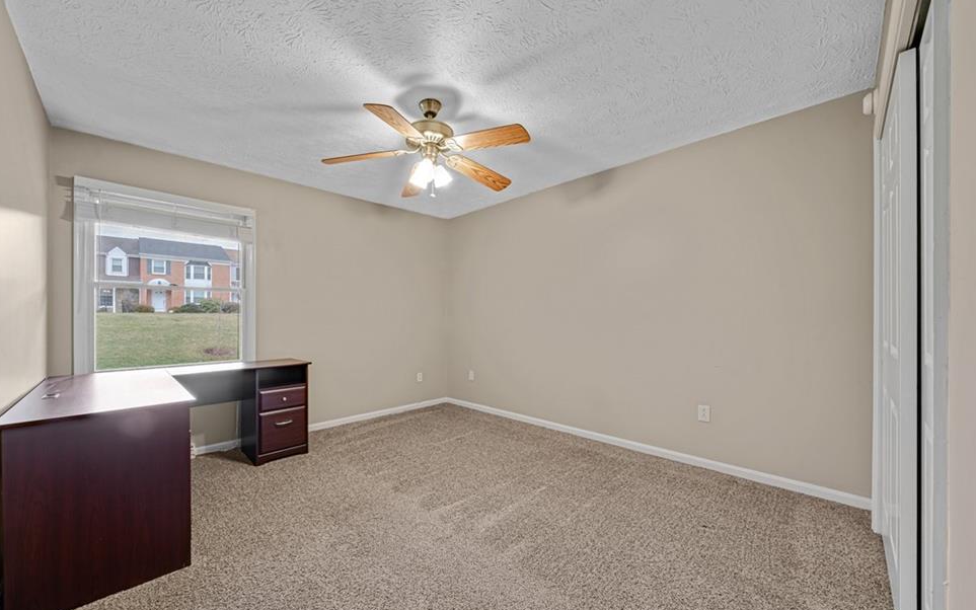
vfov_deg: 82.8
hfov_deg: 109.3
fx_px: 346
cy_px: 321
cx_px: 463
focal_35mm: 13
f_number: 11
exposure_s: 1/6
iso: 50
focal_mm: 12
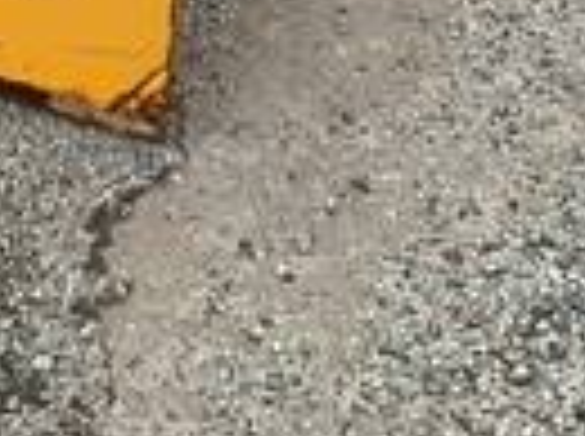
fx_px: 2412
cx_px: -86
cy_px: -611
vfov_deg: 9.3
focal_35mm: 143
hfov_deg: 13.5
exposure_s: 1/1626
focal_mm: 3
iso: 16
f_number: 1.8
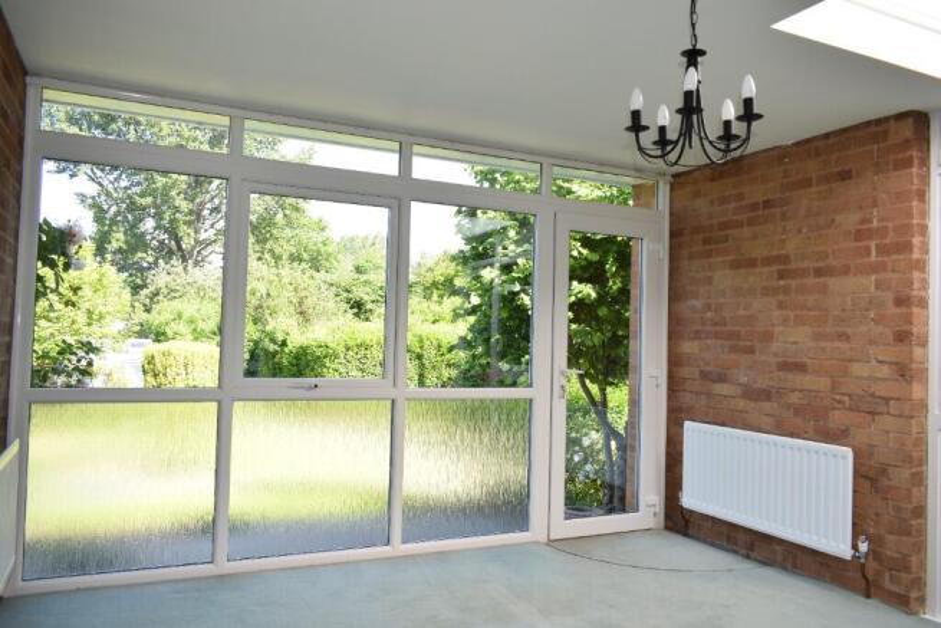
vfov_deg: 48.0
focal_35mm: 27
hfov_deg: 67.4
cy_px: 314
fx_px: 706
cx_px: 470
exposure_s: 1/60
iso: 125
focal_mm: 18
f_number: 7.1
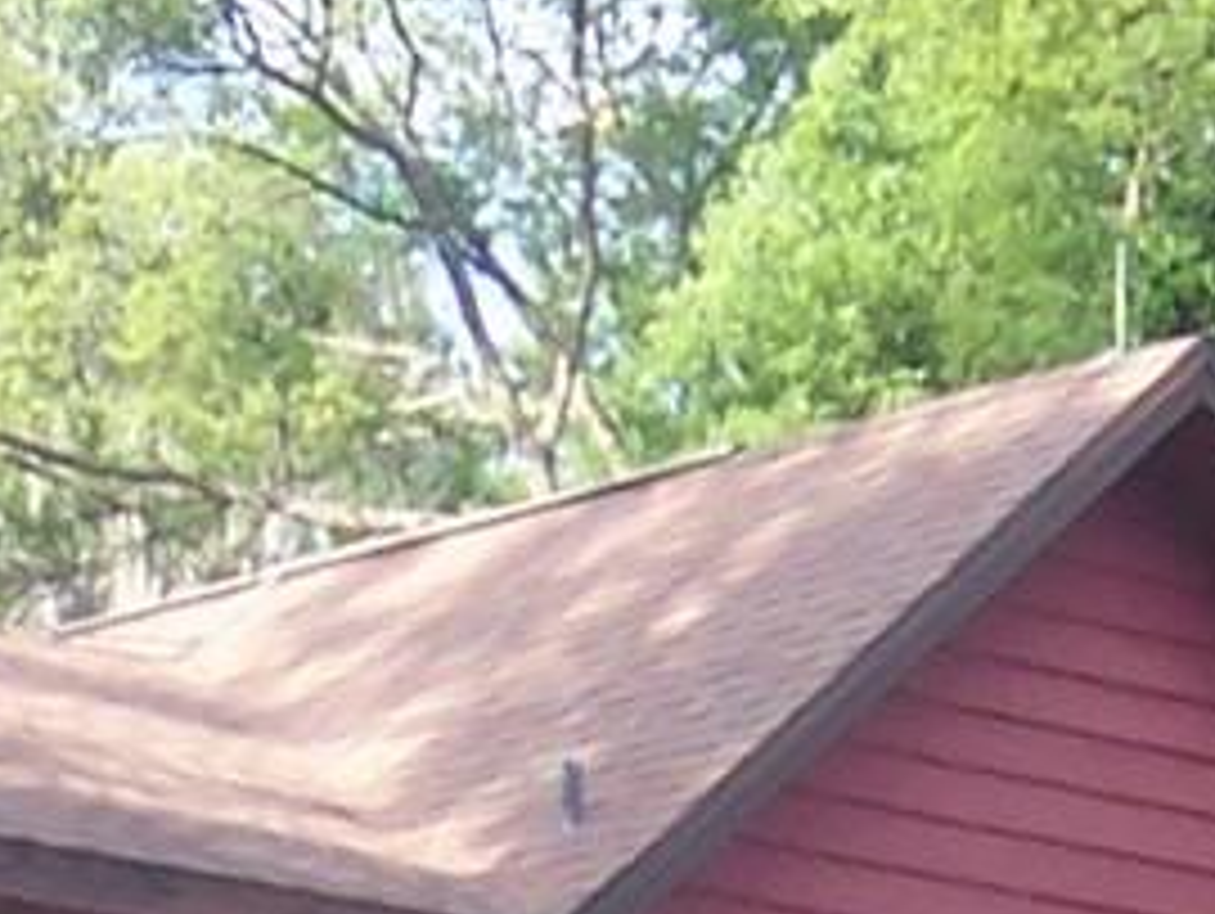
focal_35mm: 219
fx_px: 7694
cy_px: 1711
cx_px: 742
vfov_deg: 6.6
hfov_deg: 9.0
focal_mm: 5.6
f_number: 2.8
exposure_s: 1/250
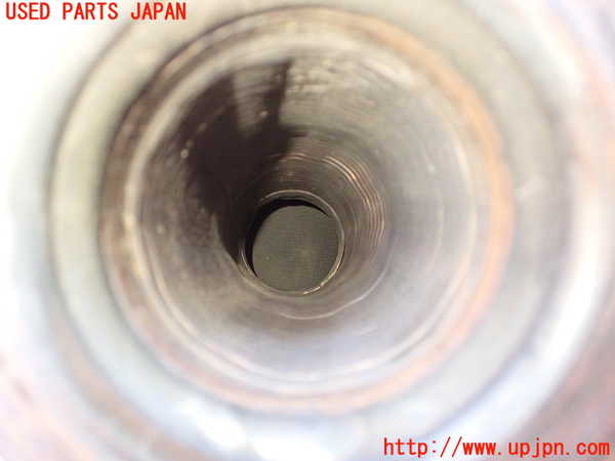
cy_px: 230
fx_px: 533
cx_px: 308
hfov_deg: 60.0
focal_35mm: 30
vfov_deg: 46.8
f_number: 2.3
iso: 800
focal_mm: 5.4
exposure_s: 1/40
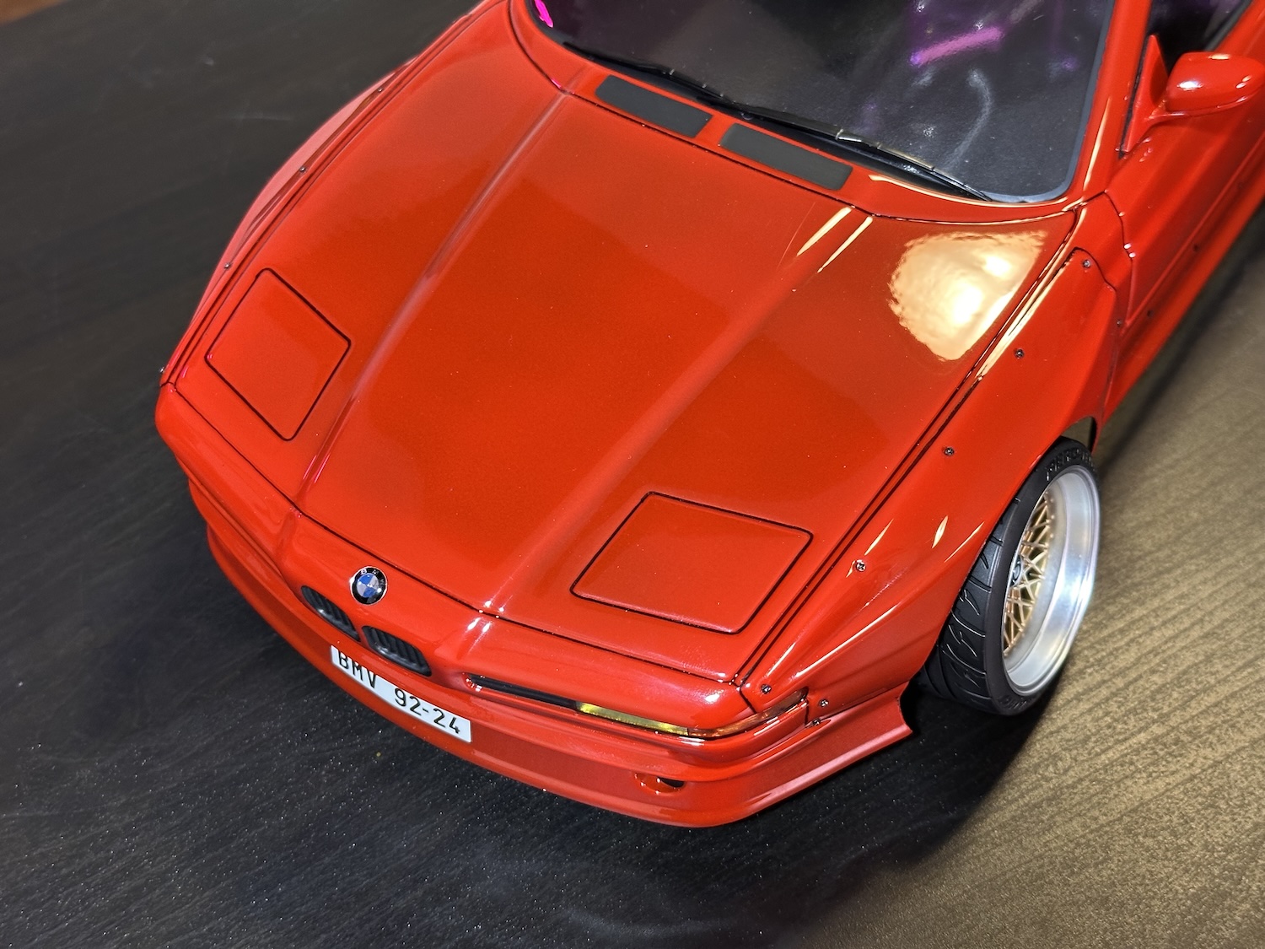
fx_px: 1754
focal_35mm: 48
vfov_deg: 30.3
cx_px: 632
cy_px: 474
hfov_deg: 39.7
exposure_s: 1/33
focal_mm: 6.86
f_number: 1.78
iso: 250
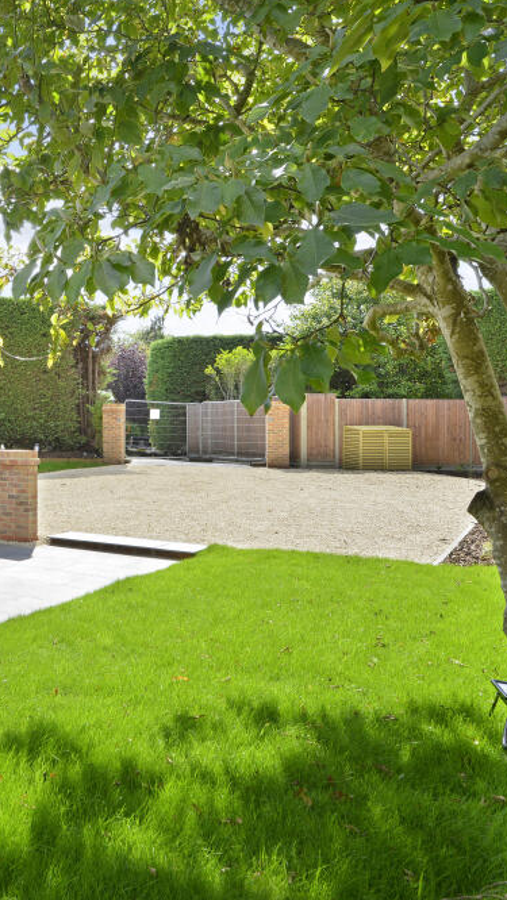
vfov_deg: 66.1
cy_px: 444
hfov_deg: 33.7
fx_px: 693
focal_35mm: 29
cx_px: -80
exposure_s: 1/200
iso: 400
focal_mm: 18
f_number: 14
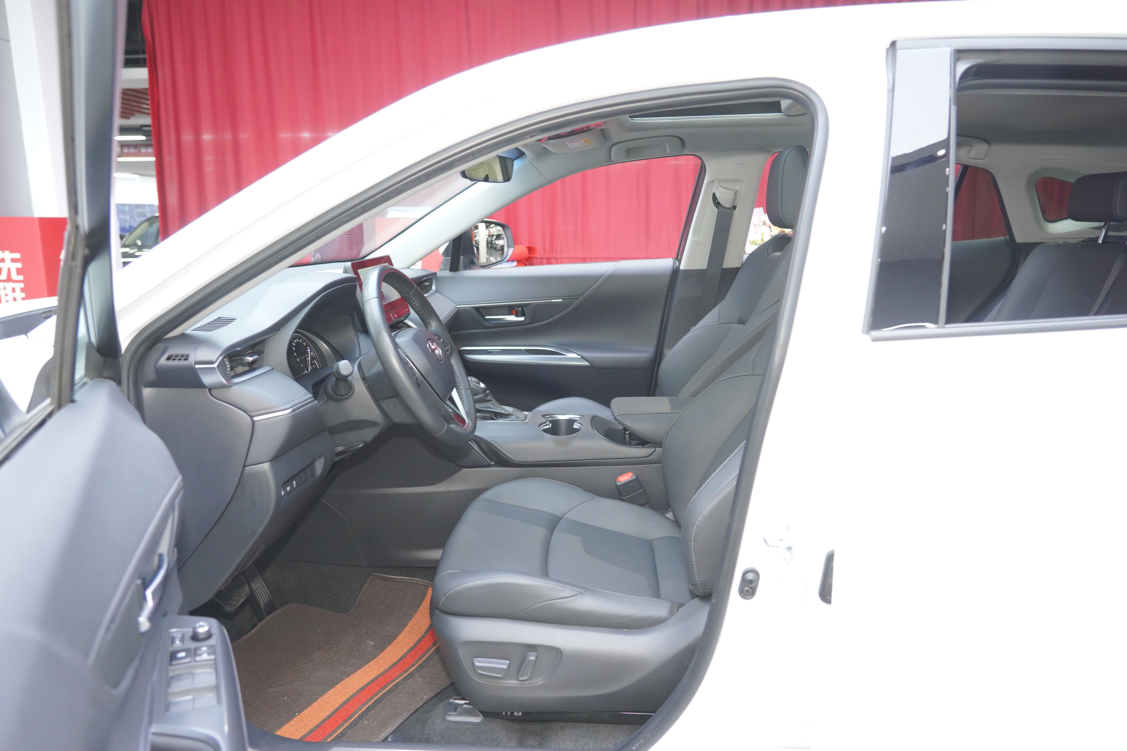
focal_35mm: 24
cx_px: 564
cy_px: 376
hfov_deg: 73.7
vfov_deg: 53.1
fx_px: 751
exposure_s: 1/125
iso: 5000
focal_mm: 24
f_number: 4
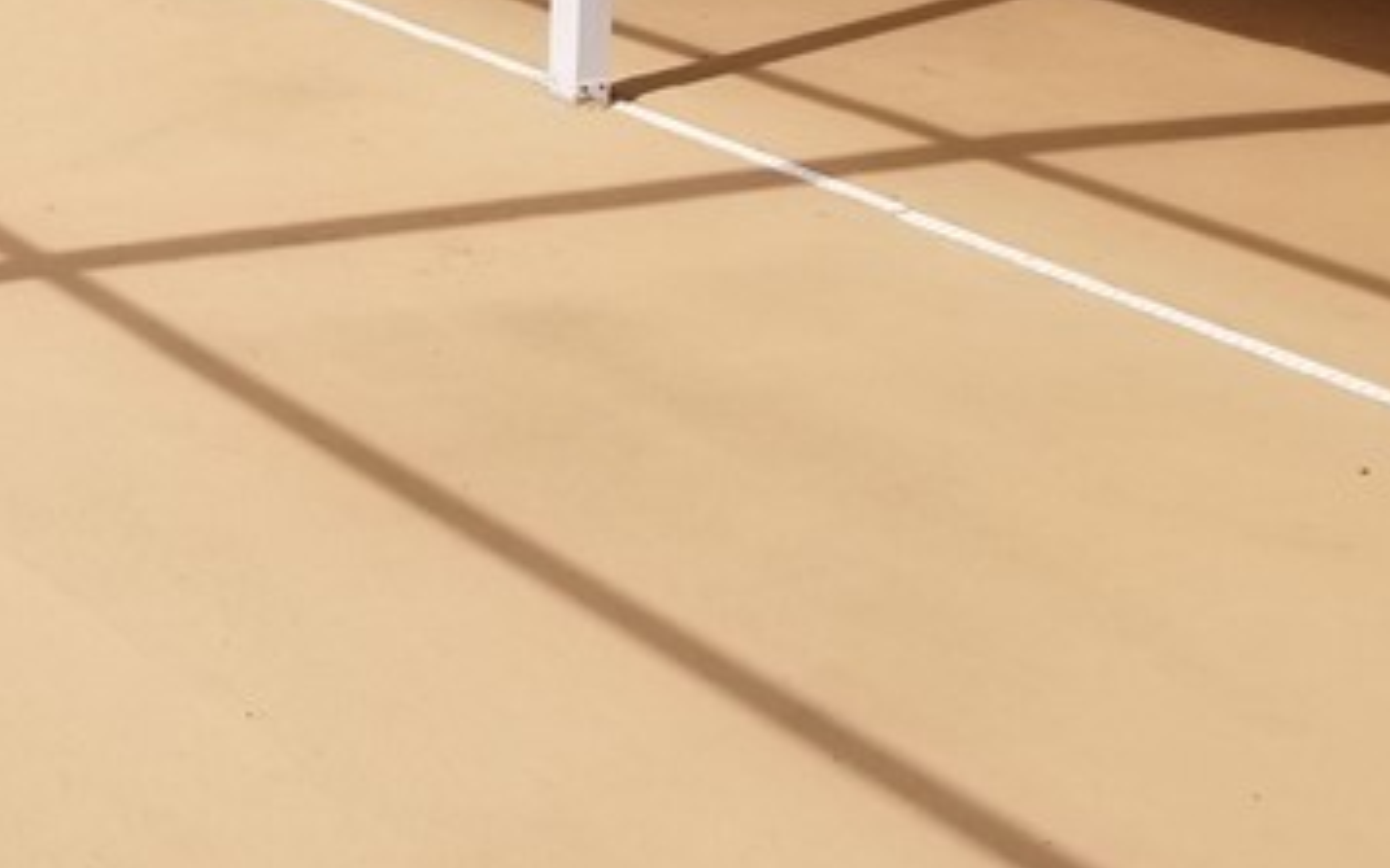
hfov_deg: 23.9
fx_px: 2992
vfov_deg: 15.4
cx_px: -257
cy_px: -401
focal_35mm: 79
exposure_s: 1/1628
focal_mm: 4.3
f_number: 1.7
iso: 50
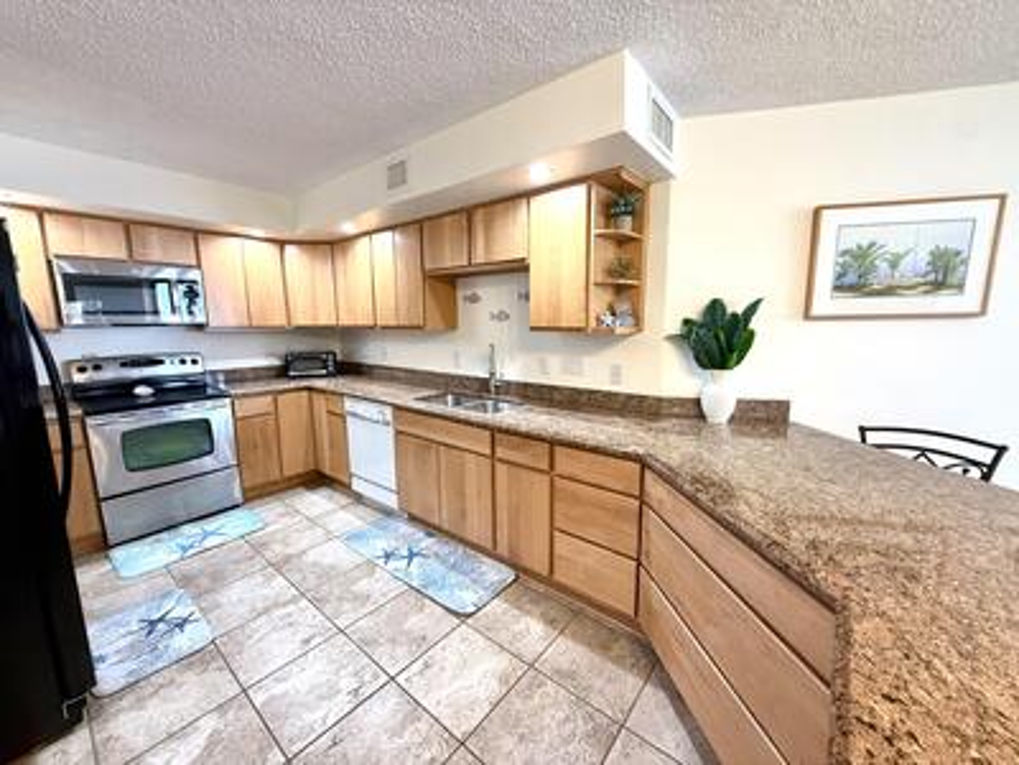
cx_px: 510
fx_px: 412
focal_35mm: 14
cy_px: 382
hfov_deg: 102.1
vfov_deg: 85.7
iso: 200
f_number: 2.2
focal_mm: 2.22
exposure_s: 1/60
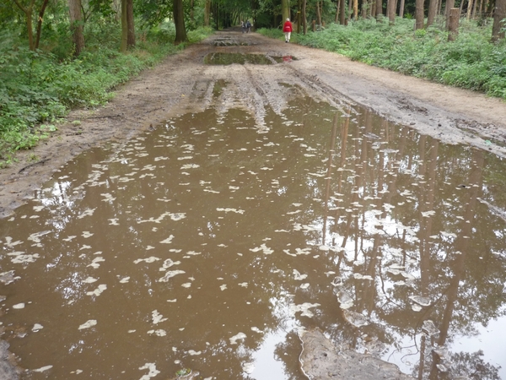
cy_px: 190
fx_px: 482
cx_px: 253
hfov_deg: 55.4
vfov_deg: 42.9
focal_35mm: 33
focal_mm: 5.5
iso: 160
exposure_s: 1/30
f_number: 2.8
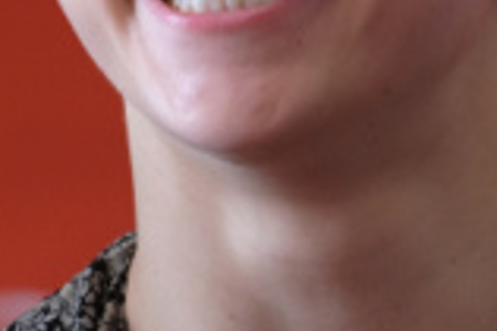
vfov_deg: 1.4
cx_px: 110
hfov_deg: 2.2
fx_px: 13101
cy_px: 46
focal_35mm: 950
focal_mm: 200
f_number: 4.8
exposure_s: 1/30
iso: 800
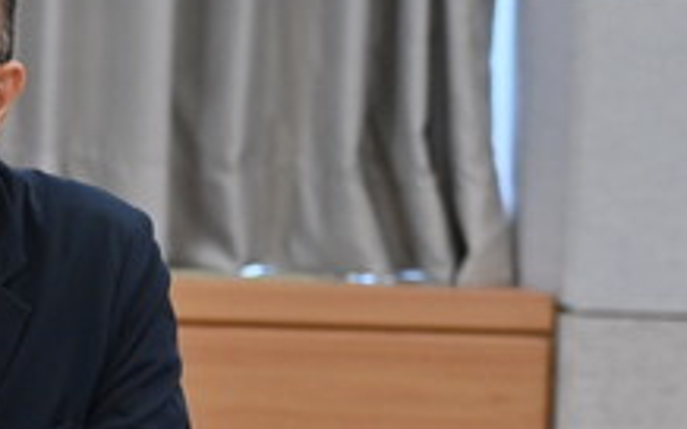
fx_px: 6306
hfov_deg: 6.2
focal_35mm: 337
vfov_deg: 3.9
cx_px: -82
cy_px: 136
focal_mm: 120
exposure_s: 1/250
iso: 2500
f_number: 5
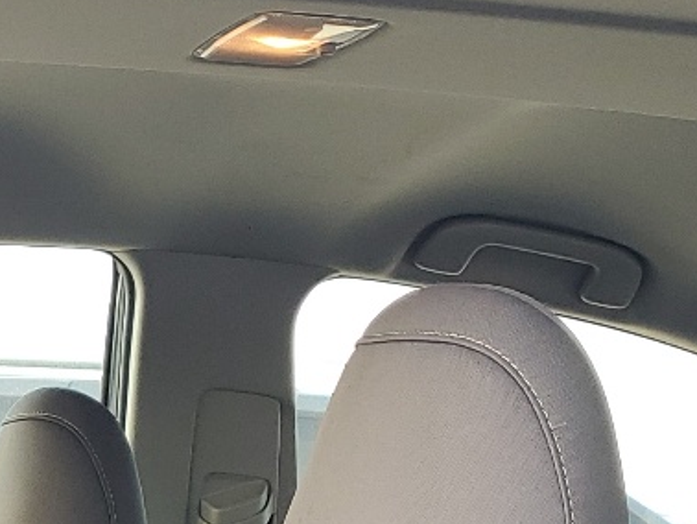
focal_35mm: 110
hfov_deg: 17.4
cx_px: -17
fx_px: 2216
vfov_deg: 12.1
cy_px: 1007
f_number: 1.5
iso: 50
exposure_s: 1/169
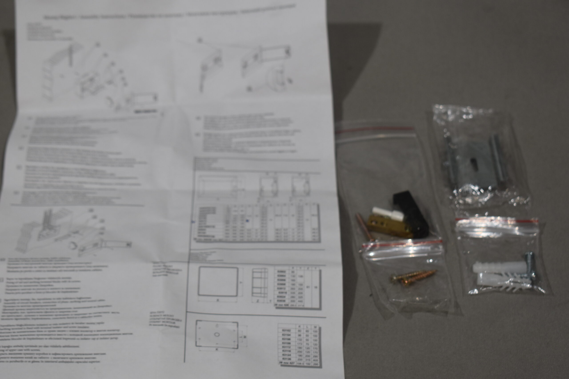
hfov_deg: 24.6
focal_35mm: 82
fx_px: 1304
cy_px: 190
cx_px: 284
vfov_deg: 16.6
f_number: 5.6
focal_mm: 55
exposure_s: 1/125
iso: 320
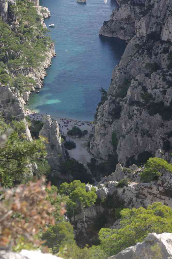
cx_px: 86
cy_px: 130
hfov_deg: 16.5
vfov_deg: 24.6
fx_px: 592
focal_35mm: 82
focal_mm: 55
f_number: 8
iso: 100
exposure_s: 1/125
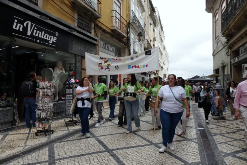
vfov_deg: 53.1
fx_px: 165
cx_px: 124
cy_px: 82
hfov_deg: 73.7
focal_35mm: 24
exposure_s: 1/320
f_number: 5.6
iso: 2000
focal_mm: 8.81
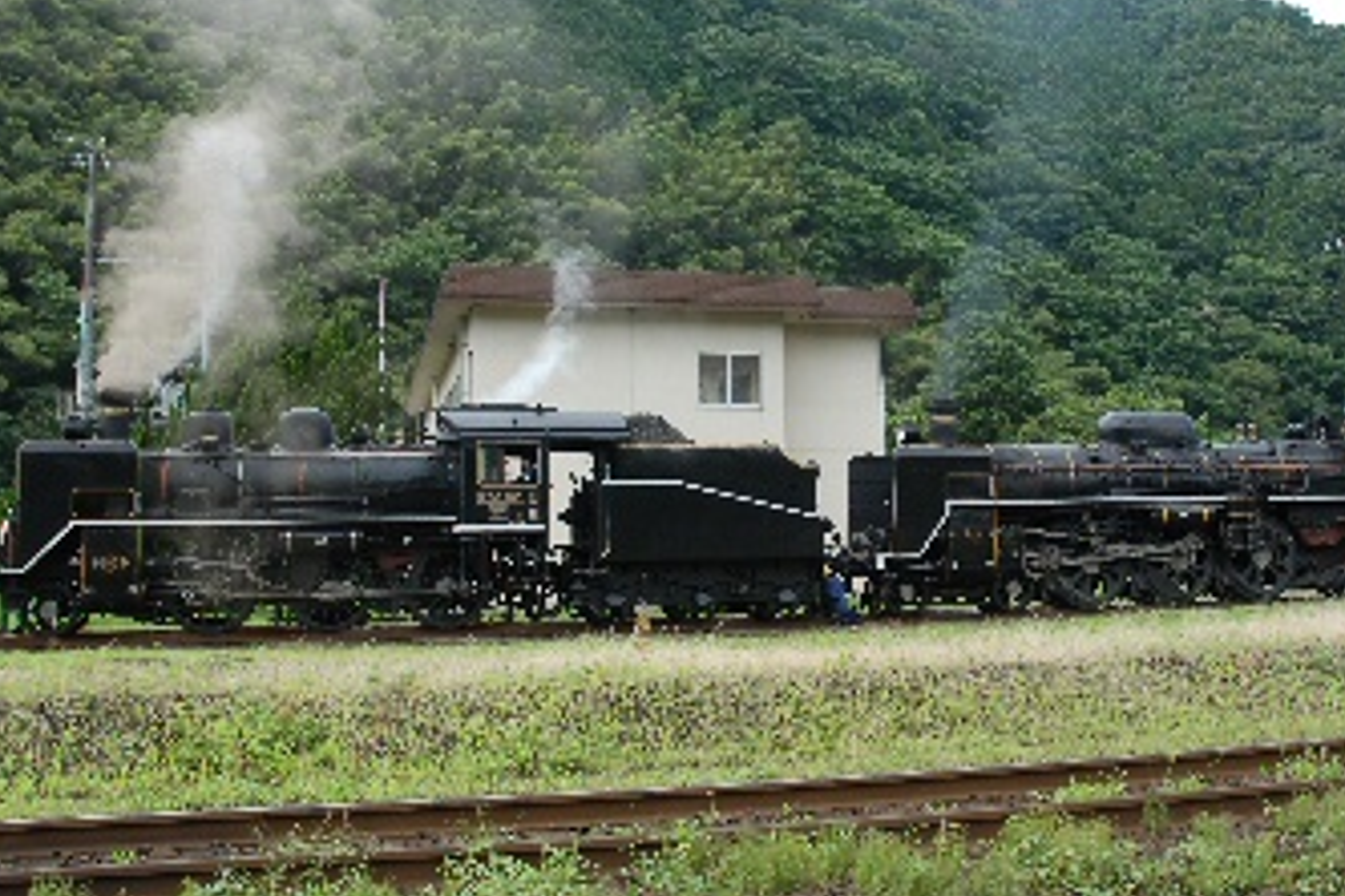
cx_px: 824
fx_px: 1457
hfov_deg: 49.2
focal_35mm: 39
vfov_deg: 34.2
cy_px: 410
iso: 100
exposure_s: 1/125
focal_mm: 18
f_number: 4.5
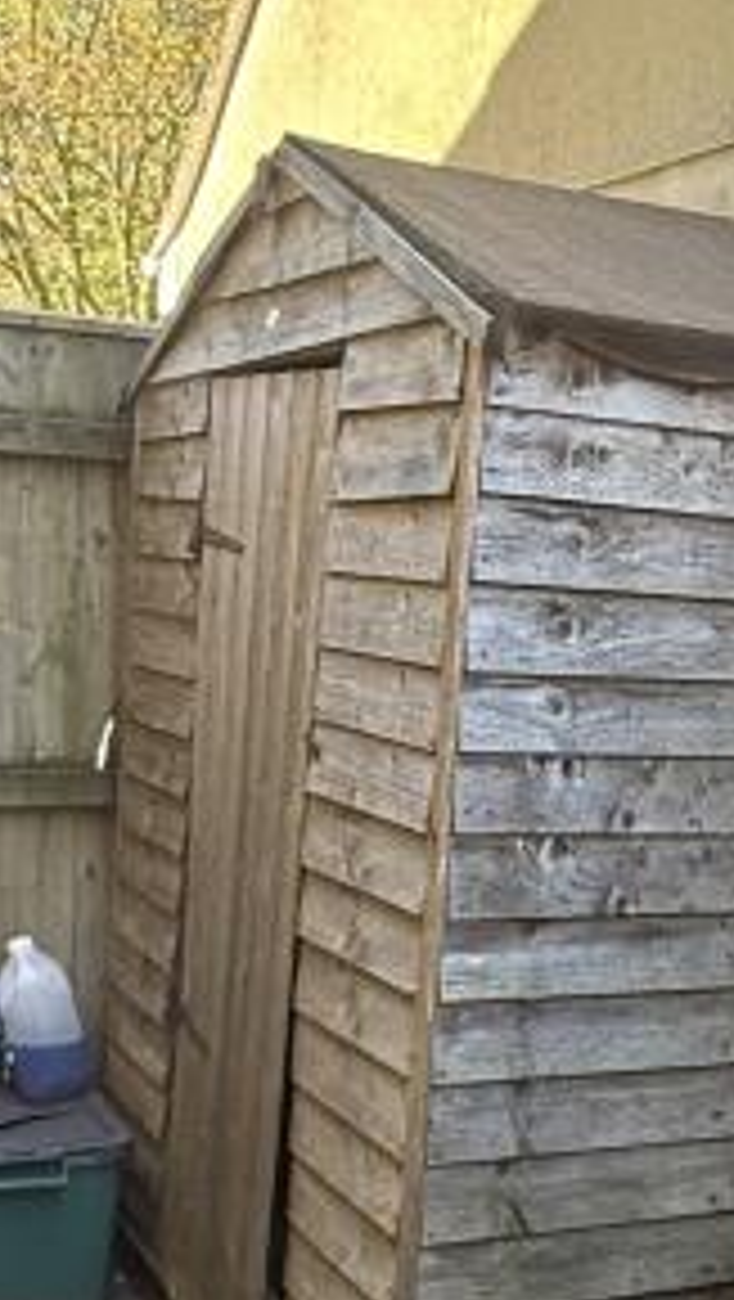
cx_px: 572
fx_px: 1865
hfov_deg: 22.0
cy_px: 778
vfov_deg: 38.3
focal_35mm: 54
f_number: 2.2
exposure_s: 1/99
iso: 100
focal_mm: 2.22
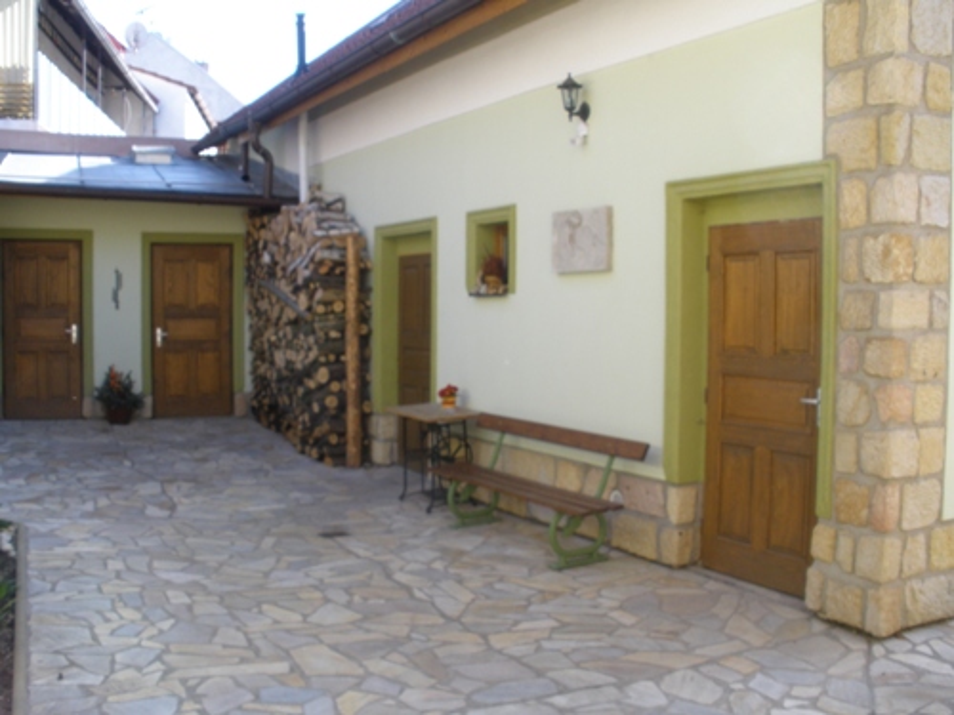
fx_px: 992
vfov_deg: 39.7
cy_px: 358
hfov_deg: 51.4
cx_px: 477
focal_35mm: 36
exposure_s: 1/80
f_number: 5.6
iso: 80
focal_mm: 6.3
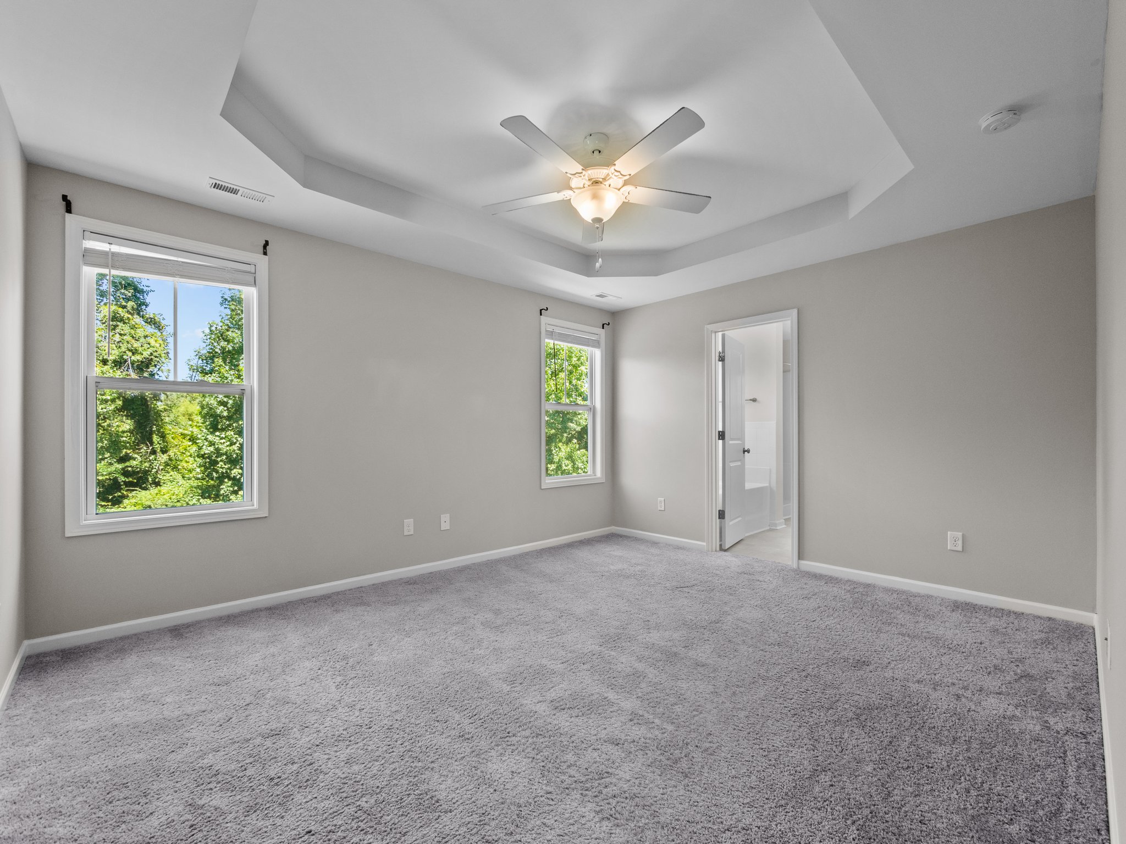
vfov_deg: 85.7
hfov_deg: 102.1
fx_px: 455
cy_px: 422
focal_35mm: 14
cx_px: 563
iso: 400
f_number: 4
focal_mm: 7
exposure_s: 1/40
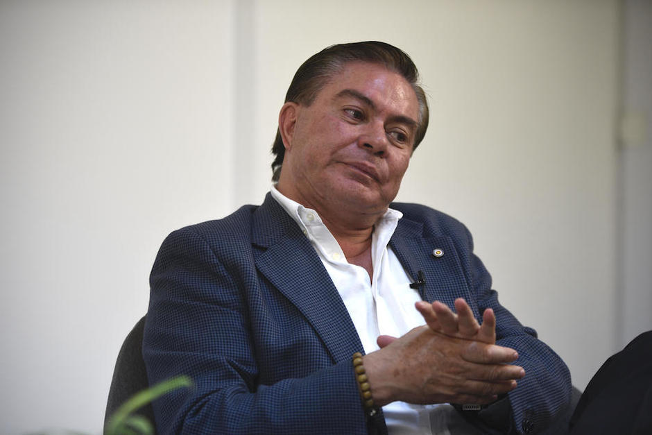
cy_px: 218
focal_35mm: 122
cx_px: 326
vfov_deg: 11.2
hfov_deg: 16.8
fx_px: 2210
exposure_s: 1/200
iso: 400
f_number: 2.8
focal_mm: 122
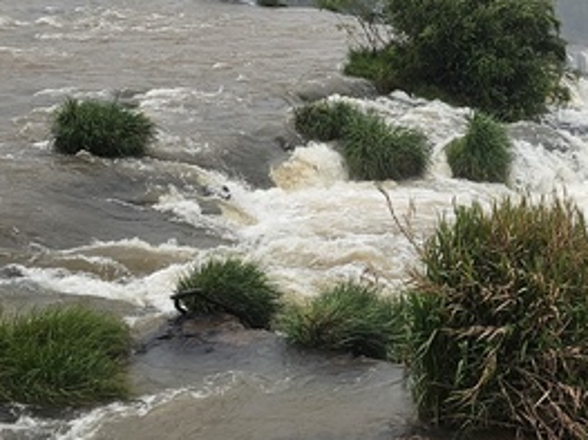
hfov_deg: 26.4
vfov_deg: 20.9
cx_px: 581
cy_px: 163
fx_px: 1189
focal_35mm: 70
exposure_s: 1/180
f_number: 1.7
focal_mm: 6.3
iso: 16
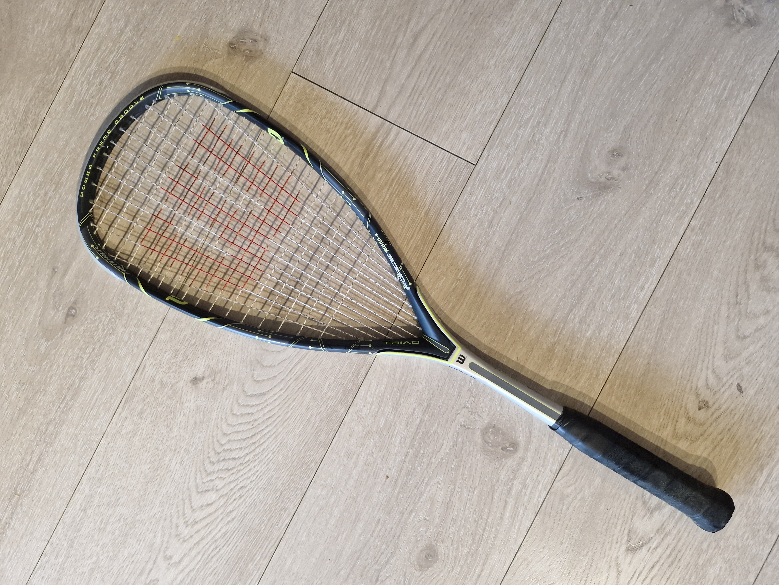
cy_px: 292
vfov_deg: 58.9
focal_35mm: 23
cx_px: 390
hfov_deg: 73.9
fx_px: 518
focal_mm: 5.54
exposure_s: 1/100
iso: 100
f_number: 1.8
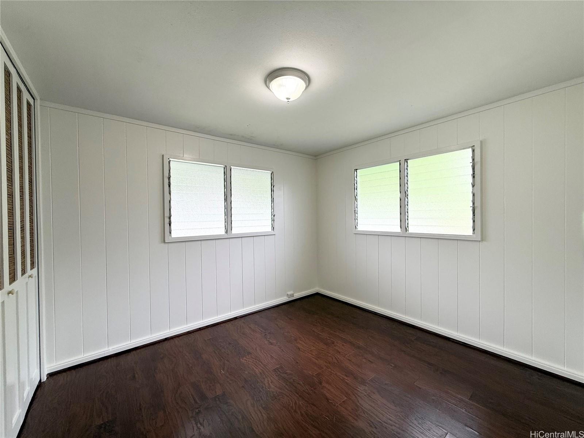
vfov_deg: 85.7
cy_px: 219
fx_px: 236
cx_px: 292
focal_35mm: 14
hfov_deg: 102.1
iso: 64
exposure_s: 1/120
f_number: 2.2
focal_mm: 2.22
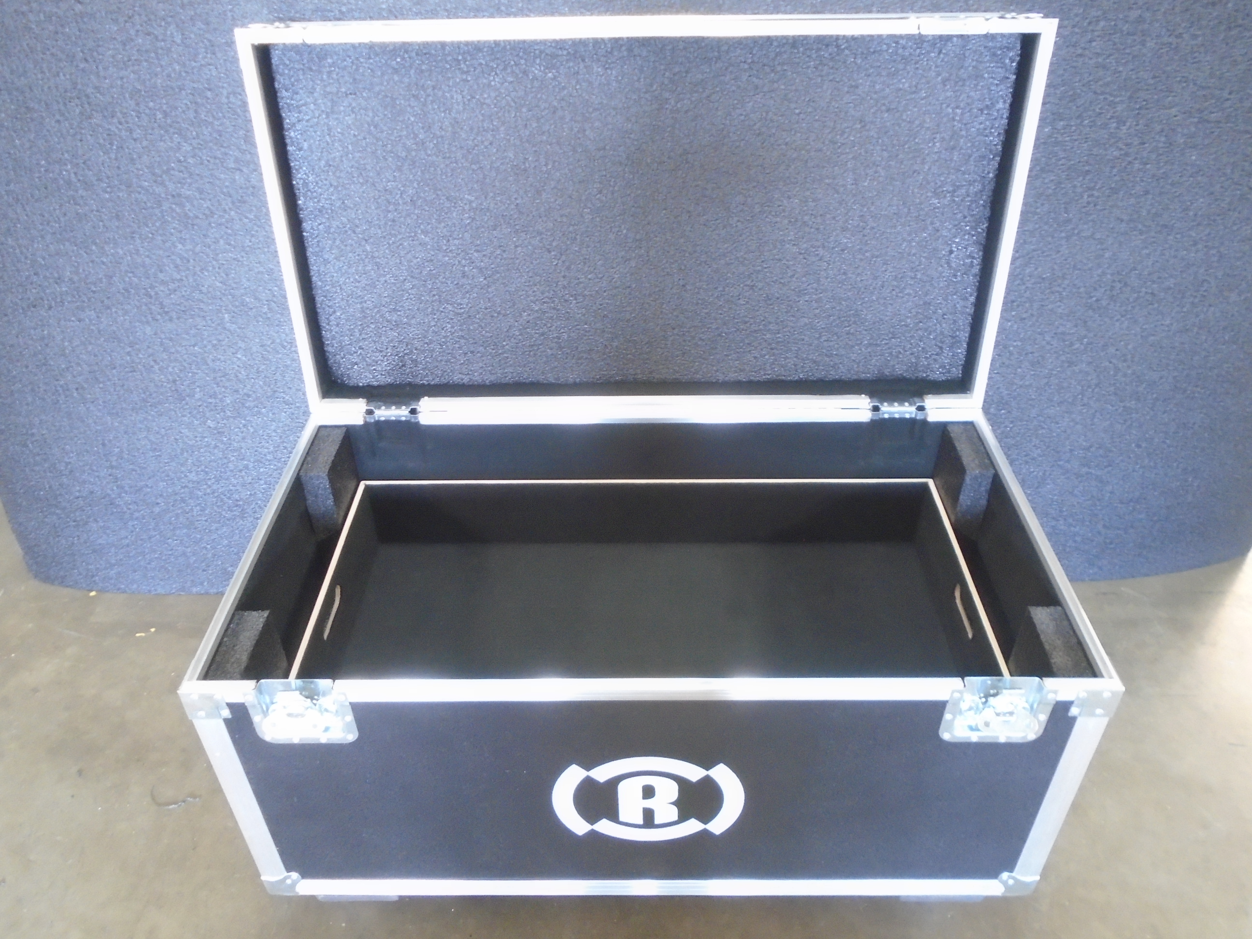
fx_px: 940
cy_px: 470
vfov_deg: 53.1
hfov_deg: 67.3
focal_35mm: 26
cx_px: 626
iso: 400
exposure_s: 1/8
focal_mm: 4.6
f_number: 3.2
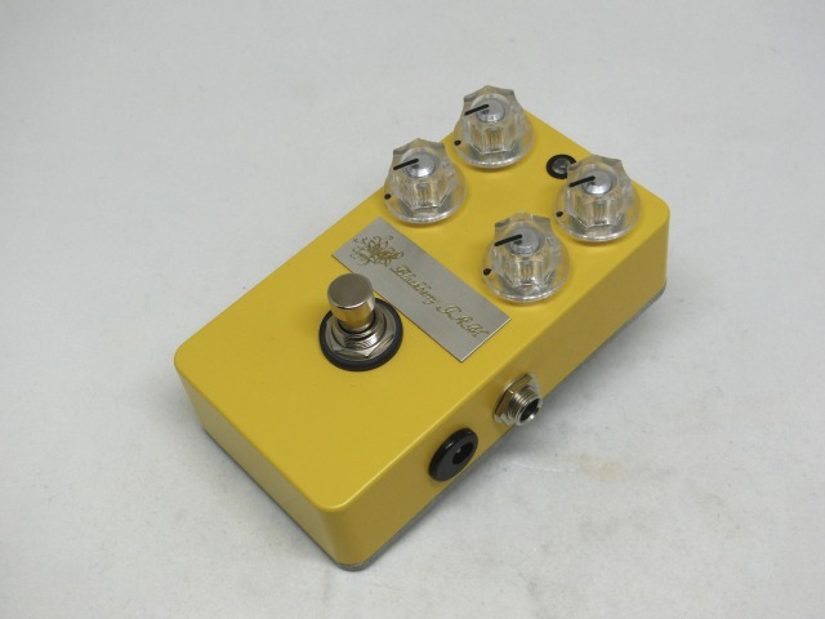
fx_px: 1239
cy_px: 310
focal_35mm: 52
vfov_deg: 28.0
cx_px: 412
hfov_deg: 36.8
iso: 100
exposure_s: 1/125
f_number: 4.7
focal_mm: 9.3
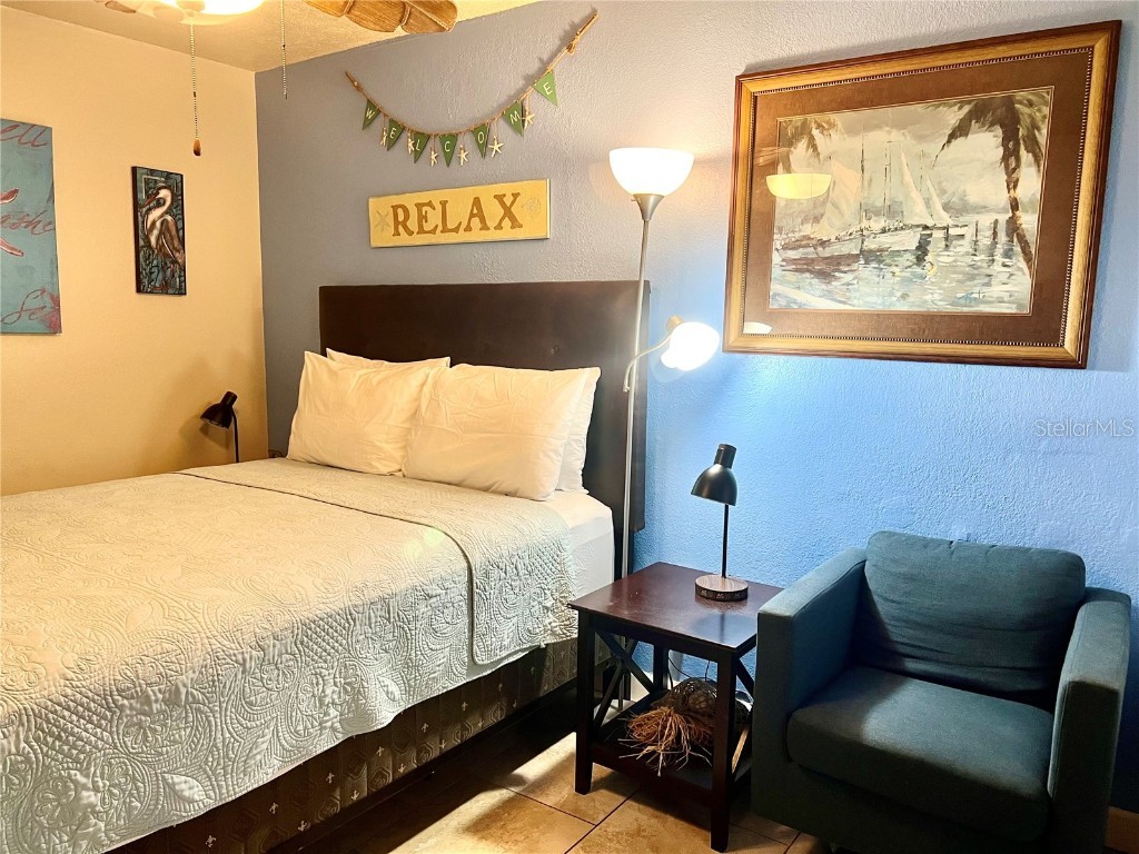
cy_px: 427
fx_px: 856
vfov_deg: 53.1
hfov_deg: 67.3
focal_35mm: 26
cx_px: 570
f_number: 1.5
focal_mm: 5.7
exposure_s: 1/60
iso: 125
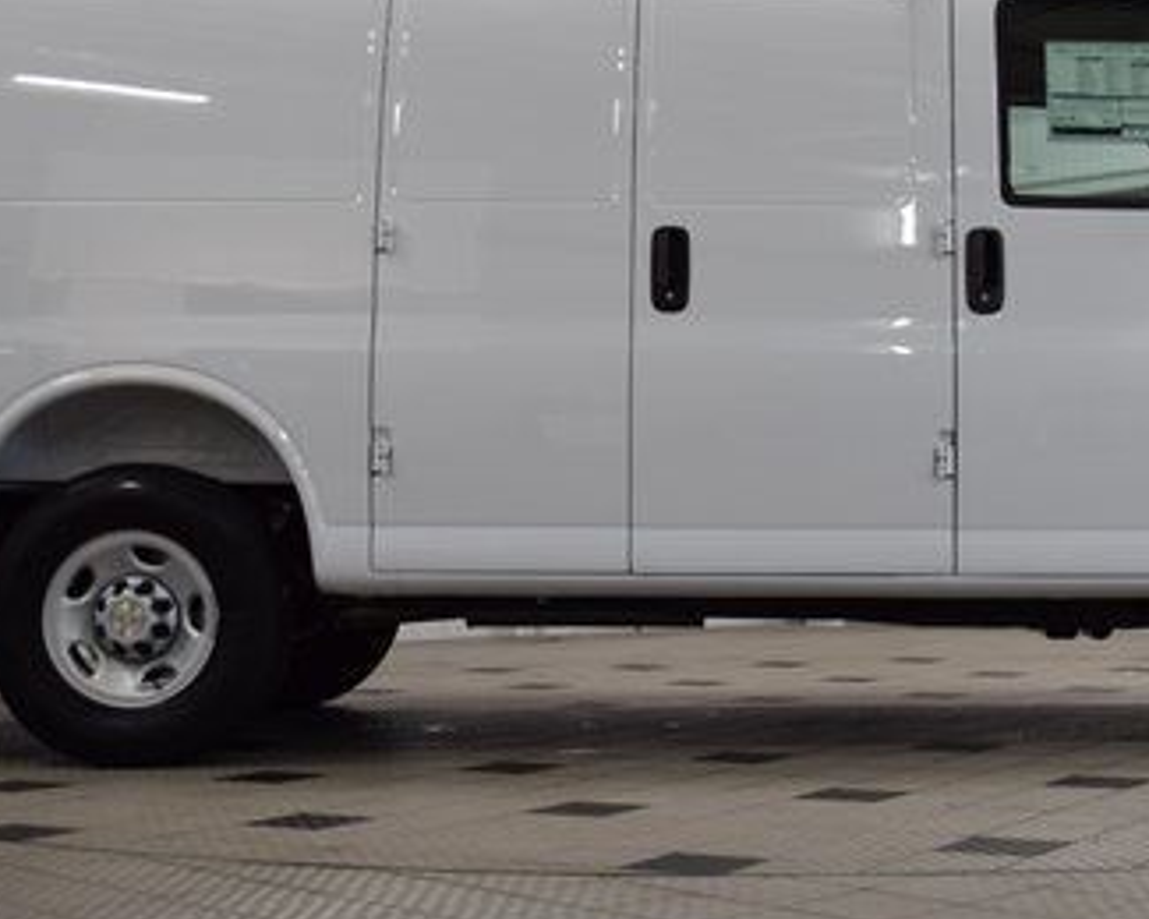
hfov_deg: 26.3
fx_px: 2448
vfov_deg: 21.2
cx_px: 764
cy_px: 316
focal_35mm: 72
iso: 400
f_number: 4.2
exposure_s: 1/80
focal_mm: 26
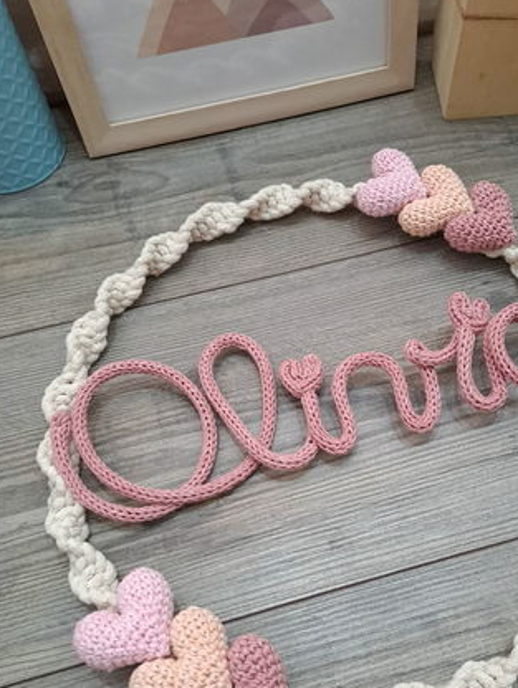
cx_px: 308
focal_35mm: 32
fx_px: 637
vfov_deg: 56.4
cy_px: 406
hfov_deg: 44.0
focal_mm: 4.65
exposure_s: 1/30
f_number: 1.8
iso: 400
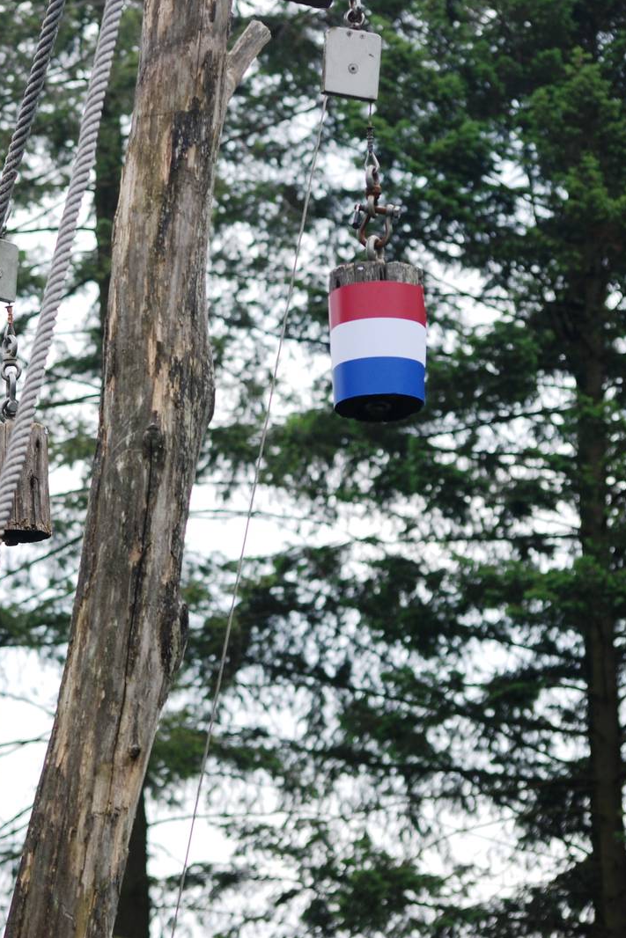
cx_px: 2
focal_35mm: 248
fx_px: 6466
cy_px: 469
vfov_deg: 8.3
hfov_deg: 5.5
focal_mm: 110
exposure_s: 1/500
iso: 160
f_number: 5.6
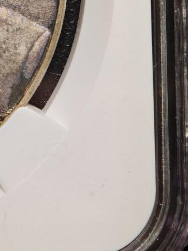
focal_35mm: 242
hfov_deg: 6.0
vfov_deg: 7.9
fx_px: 1751
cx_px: -140
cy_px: -190
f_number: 2
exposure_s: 1/110
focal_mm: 9
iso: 400
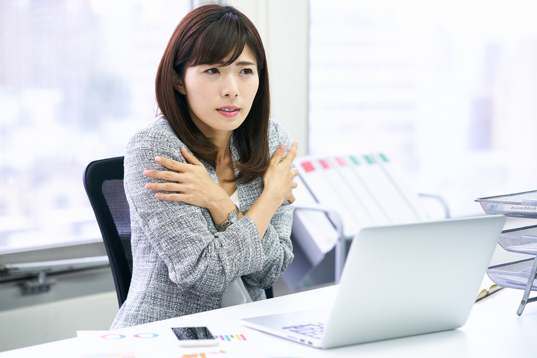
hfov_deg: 23.9
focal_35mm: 85
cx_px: 268
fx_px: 1268
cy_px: 179
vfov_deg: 16.1
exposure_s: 1/160
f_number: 2.8
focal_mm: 85
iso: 500
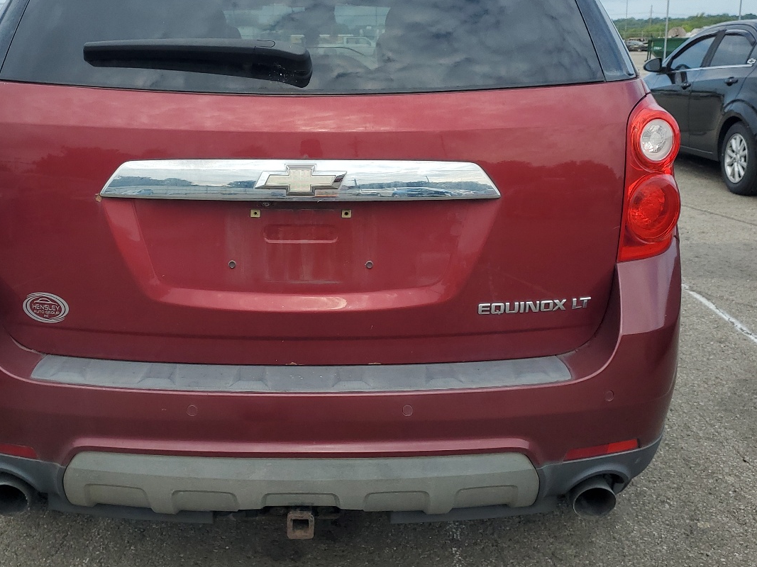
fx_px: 853
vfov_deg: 36.4
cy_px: 184
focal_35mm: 39
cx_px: 314
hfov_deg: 47.7
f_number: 1.5
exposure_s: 1/2000
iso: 50
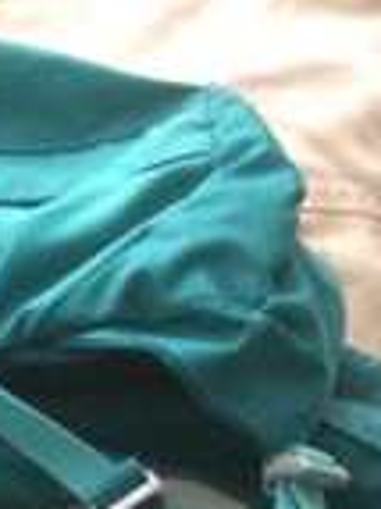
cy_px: 1331
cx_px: -126
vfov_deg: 10.6
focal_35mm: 152
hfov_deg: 9.6
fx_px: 2234
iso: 320
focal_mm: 4.15
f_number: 2.2
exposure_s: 1/24
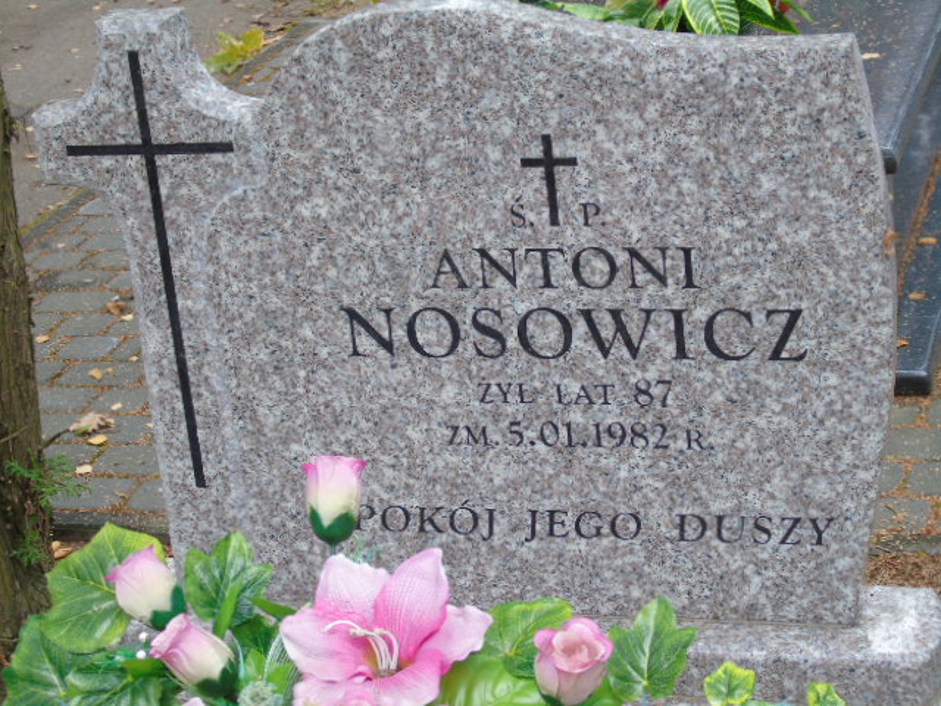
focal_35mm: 82
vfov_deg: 18.0
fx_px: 2229
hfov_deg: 23.8
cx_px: 470
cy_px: 353
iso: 80
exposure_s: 1/40
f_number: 4.1
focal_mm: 15
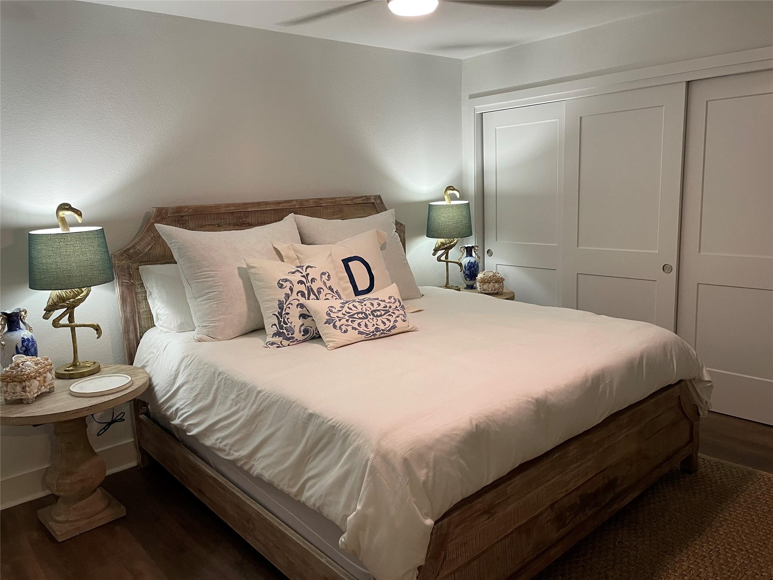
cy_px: 290
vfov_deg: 53.1
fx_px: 581
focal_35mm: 26
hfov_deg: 67.3
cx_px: 386
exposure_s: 1/60
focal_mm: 4.2
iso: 160
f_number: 1.6
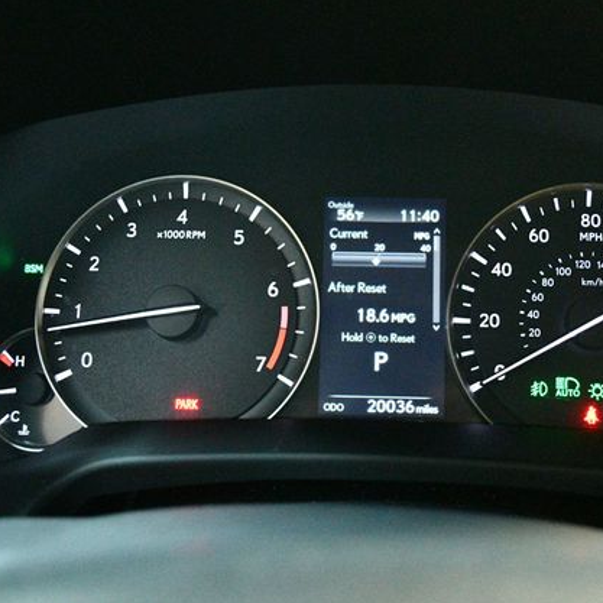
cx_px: 354
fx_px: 847
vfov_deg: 39.2
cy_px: 302
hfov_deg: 39.0
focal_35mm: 43
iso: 12800
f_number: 3.8
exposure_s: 1/50
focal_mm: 22
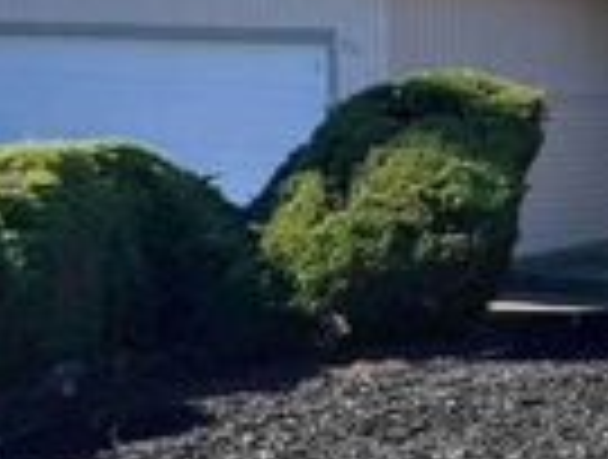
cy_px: 322
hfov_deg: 18.2
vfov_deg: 15.4
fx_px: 1691
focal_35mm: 96
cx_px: 901
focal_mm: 4.2
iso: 32
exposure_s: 1/1795
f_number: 1.6
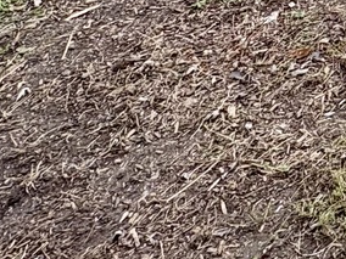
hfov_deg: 18.8
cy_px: -294
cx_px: 670
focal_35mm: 71
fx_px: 710
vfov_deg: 15.4
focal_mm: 2.22
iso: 64
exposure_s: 1/240
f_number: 2.2
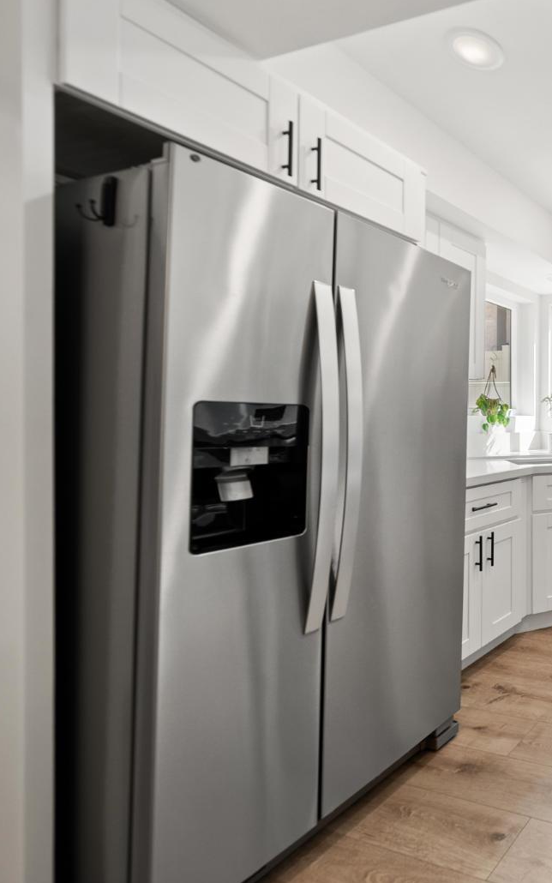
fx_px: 457
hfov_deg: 40.3
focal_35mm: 19
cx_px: 681
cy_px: 427
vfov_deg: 88.0
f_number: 6.3
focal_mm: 12
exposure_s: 1/6
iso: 250
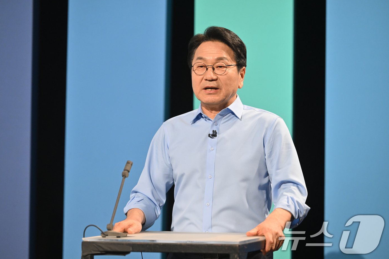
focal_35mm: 136
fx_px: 1469
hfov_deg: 15.1
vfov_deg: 10.1
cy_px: 129
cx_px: 194
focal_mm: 135
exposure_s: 1/320
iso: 1600
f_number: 3.2
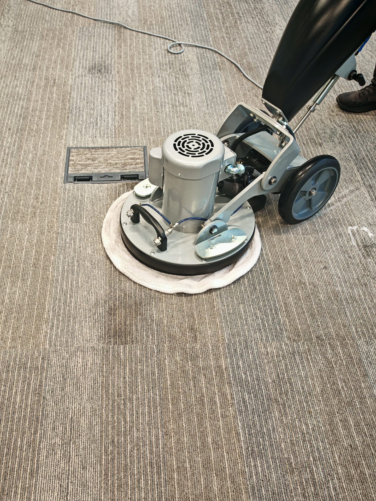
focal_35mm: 36
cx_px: 147
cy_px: 260
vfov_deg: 51.3
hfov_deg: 39.5
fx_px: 521
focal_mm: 6.83
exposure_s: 1/150
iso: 400
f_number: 2
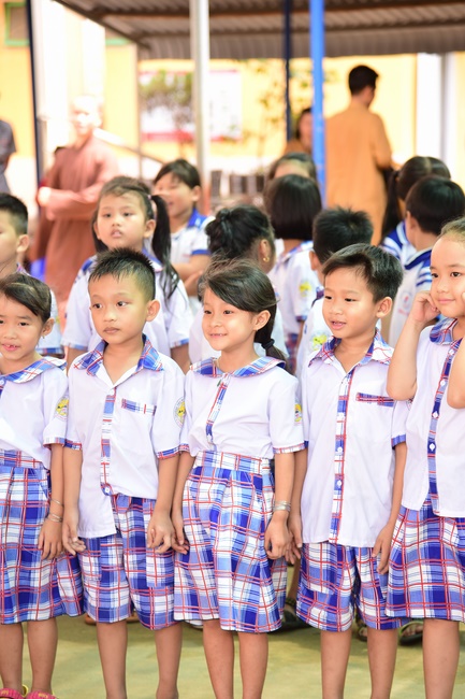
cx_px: 232
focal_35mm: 120
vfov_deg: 17.1
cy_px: 350
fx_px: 2326
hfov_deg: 11.4
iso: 320
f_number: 4
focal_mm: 120
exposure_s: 1/125
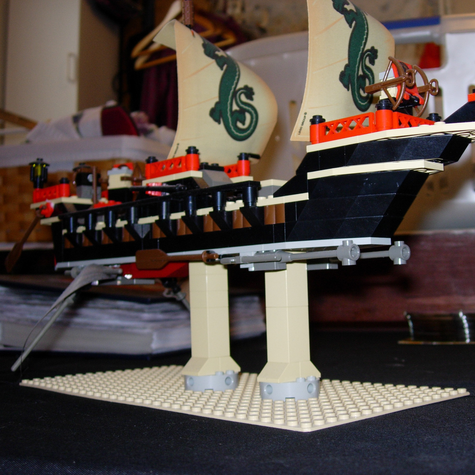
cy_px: 239
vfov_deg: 34.7
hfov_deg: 34.5
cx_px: 292
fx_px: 761
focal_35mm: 49
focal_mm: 8.5
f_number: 2.9
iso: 79
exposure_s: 1/64
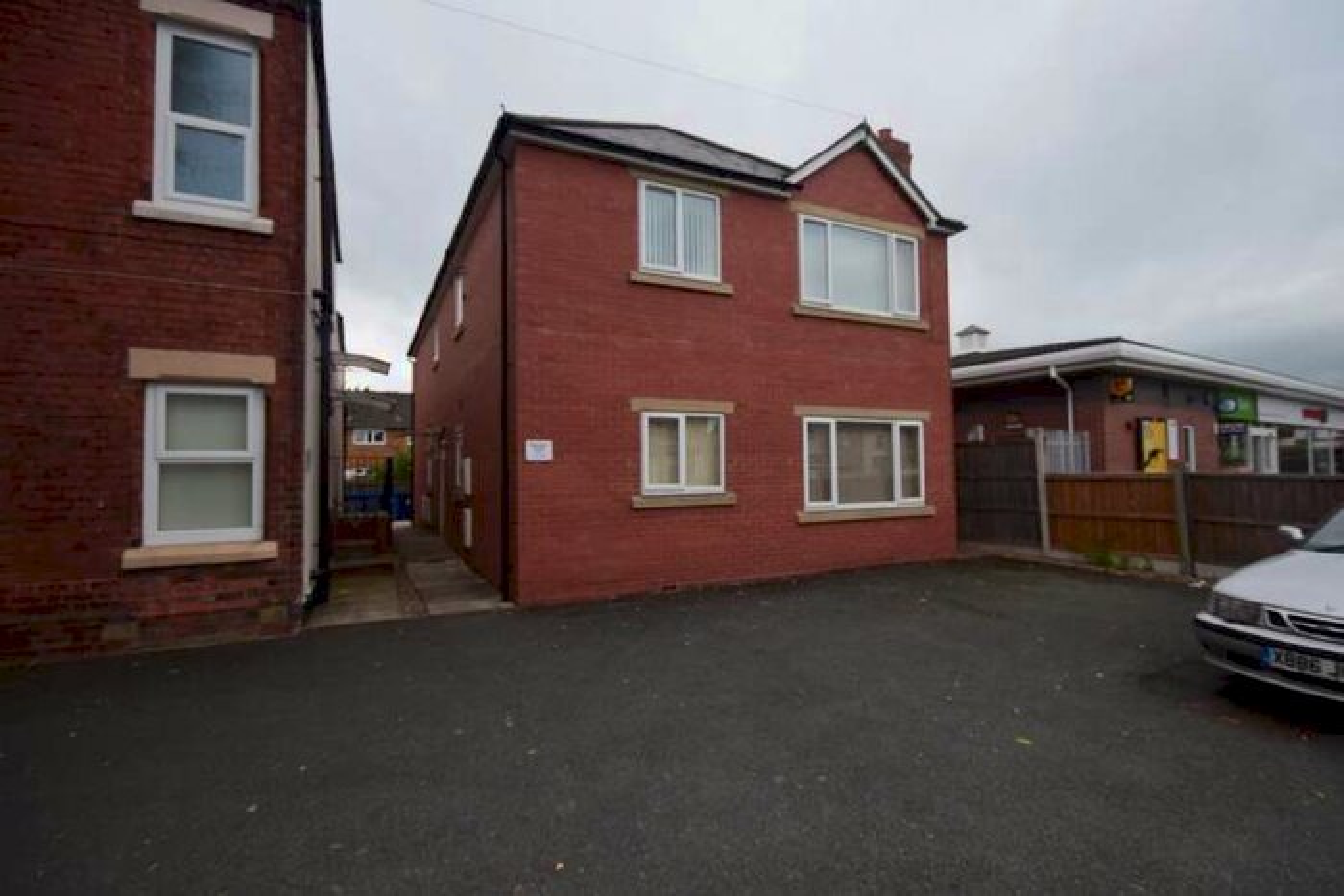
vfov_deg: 72.1
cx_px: 672
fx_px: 616
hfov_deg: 95.0
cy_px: 448
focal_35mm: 16
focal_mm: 11
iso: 400
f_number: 10
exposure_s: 1/200
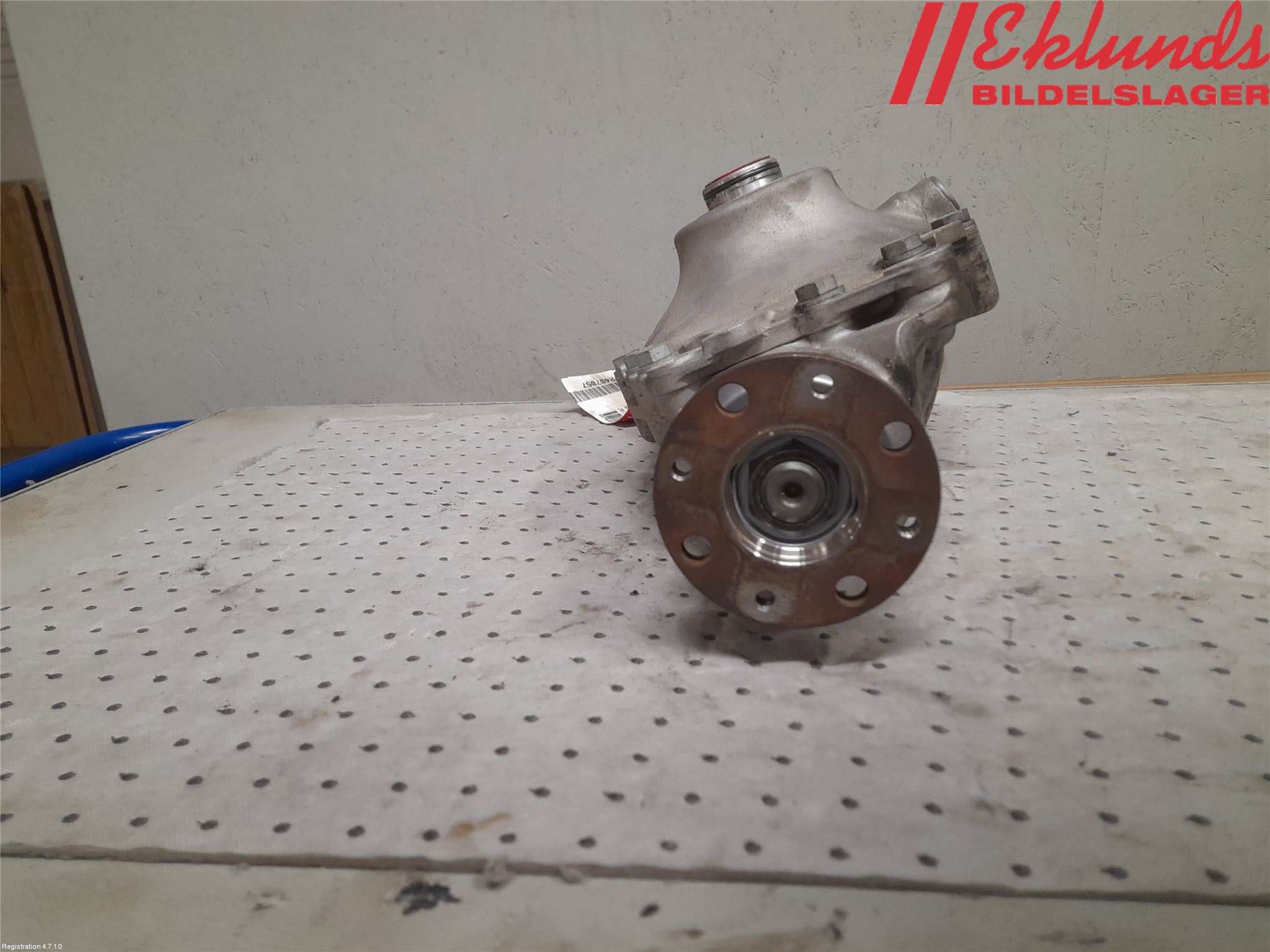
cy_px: 476
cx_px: 635
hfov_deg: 69.4
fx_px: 917
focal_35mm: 25
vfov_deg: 54.9
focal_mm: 4.6
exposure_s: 1/50
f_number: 2
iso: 160
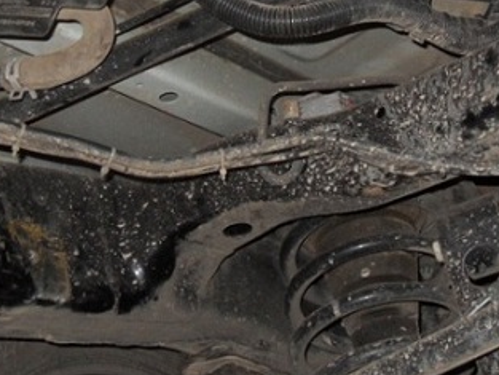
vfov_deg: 15.1
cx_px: 362
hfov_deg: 20.1
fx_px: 1399
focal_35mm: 97
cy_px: 37
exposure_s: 1/45
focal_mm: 7.9
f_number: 3.9
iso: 200
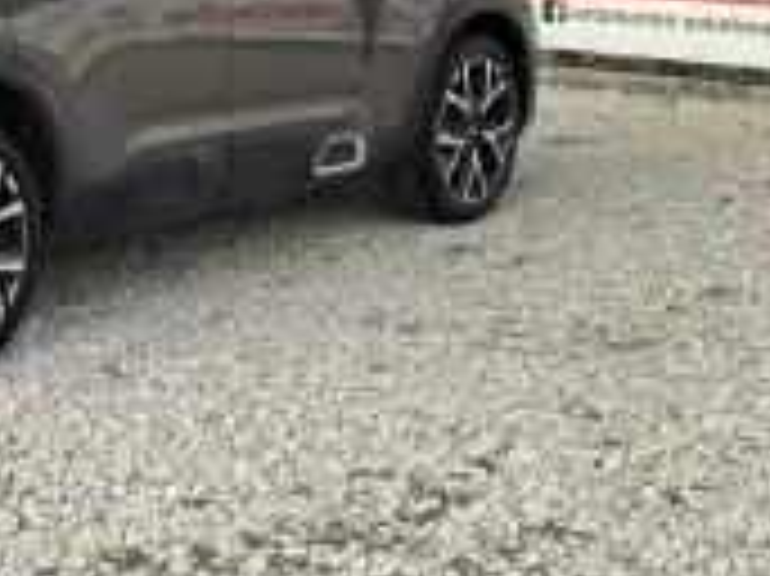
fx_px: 2245
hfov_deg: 19.1
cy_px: 14
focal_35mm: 101
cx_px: 72
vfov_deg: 14.4
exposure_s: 1/272
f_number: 1.78
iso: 64
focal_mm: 6.86
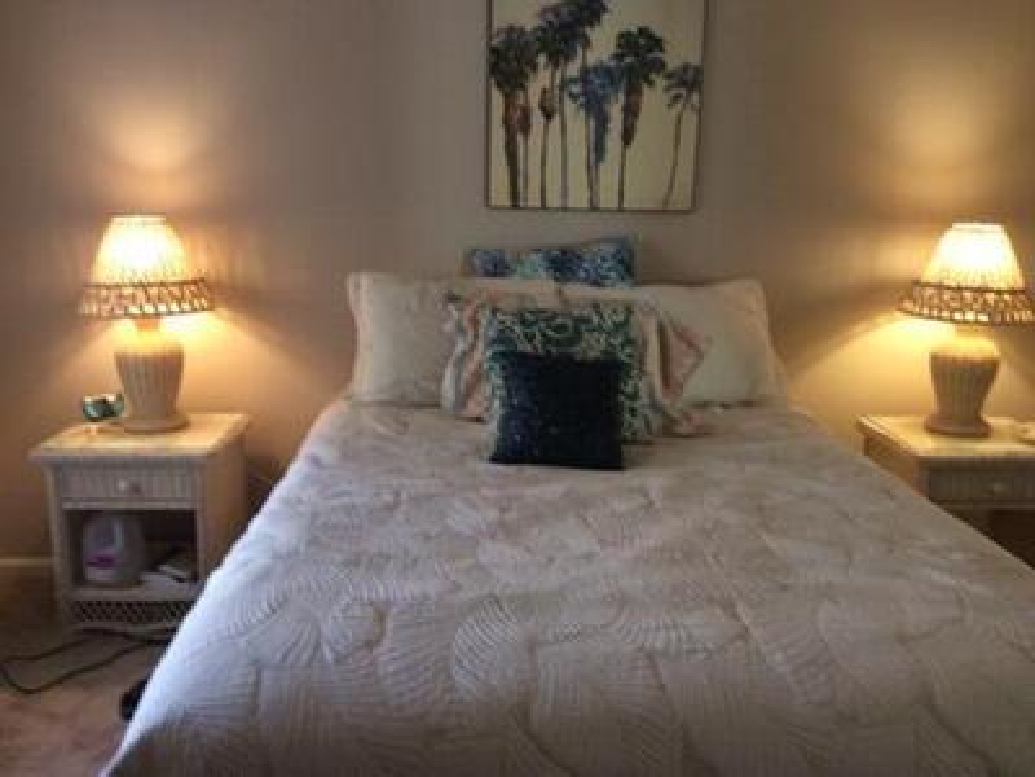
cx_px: 518
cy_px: 388
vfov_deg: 44.2
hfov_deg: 56.8
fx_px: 957
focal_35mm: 32
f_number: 2.4
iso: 80
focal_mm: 3.3
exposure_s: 1/25
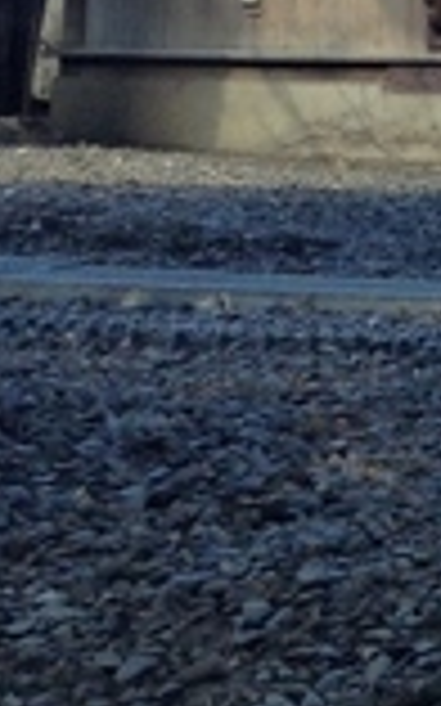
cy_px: -65
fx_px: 2868
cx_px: 1071
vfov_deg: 13.8
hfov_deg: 8.1
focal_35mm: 149
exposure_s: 1/120
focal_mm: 3.3
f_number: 2.4
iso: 50
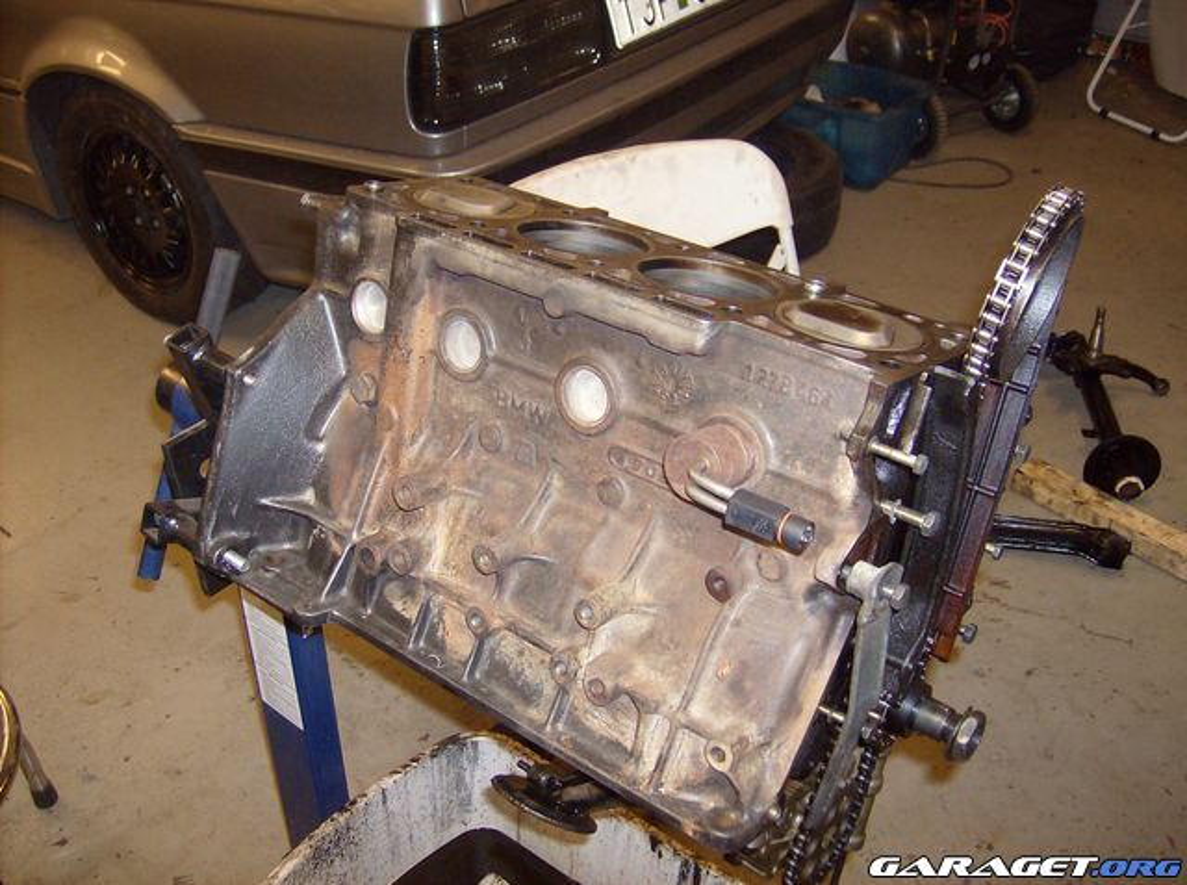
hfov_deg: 51.5
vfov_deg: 39.5
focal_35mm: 36
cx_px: 594
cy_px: 442
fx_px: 1232
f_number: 2.8
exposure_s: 1/60
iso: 200
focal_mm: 6
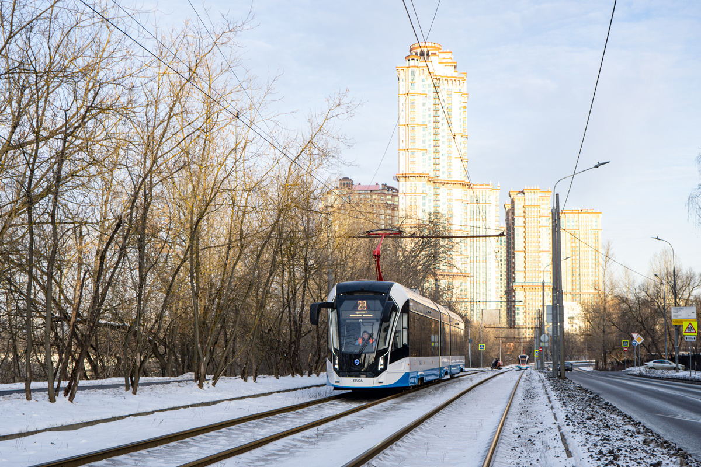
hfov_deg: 46.4
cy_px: 234
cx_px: 350
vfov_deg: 31.9
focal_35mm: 42
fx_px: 818
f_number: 5
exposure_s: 1/400
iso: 160
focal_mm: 28
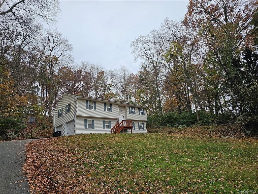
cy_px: 97
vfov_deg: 58.9
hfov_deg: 73.9
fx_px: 171
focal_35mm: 23
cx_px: 129
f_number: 1.7
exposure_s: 1/719
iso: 20
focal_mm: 6.3
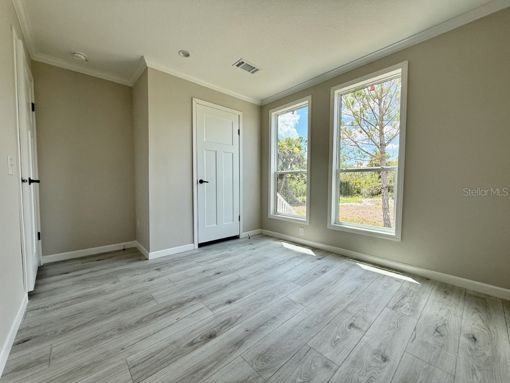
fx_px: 206
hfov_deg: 102.1
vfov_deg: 85.7
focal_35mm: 14
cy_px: 192
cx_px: 255
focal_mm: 2.22
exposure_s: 1/427
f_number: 2.2
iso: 64
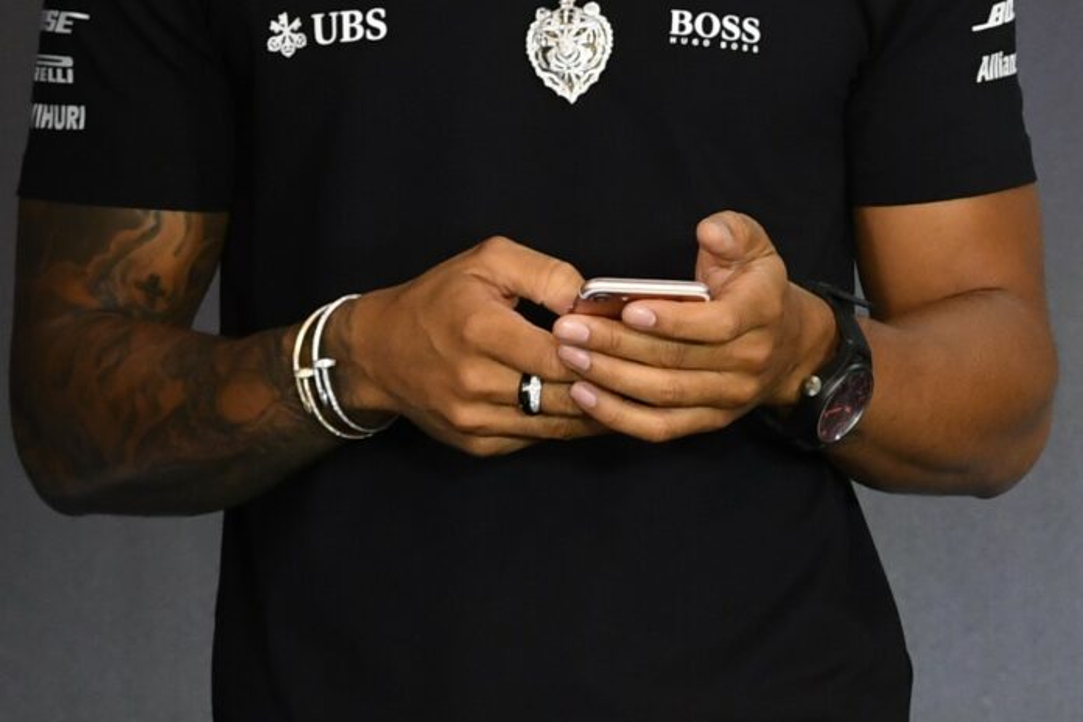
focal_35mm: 202
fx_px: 6091
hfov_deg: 10.2
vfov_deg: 6.8
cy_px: 361
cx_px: 542
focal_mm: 135
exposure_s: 1/80
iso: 1000
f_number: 4.5
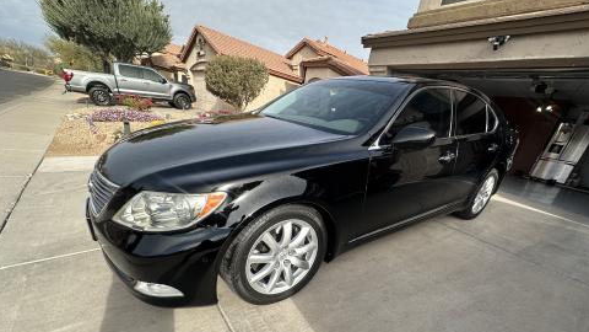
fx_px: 250
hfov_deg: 99.3
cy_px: 229
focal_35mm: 16
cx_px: 304
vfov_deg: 64.8
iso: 50
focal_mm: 2.22
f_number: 2.2
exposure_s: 1/764
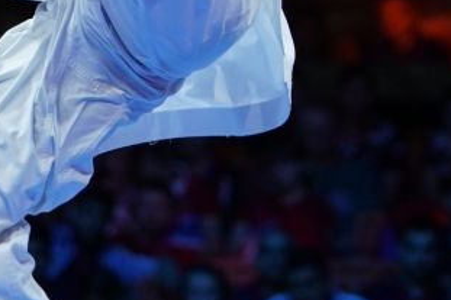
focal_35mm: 585
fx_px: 7325
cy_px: 32
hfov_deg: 3.5
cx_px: 267
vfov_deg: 2.3
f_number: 2.8
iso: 640
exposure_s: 1/500
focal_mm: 101
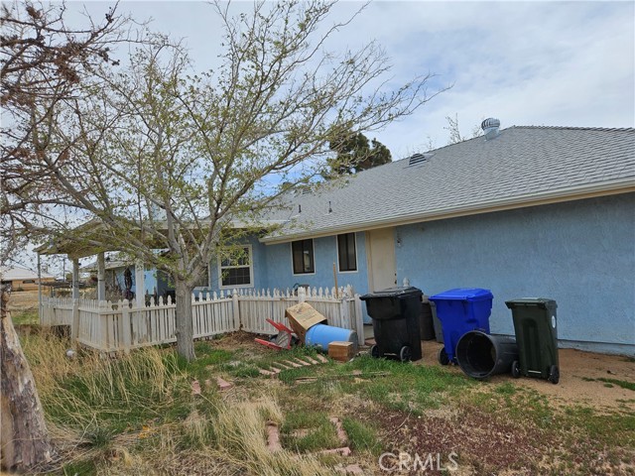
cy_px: 238
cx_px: 318
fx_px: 422
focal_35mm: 23
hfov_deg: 73.9
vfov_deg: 58.9
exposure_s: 1/2708
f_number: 1.8
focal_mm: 5.4
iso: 25
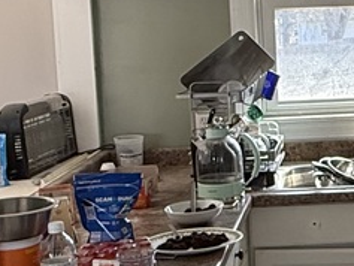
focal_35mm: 85
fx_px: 870
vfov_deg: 17.3
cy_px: 93
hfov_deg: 21.4
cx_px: 426
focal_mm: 2.22
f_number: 2.2
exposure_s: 1/99
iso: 160
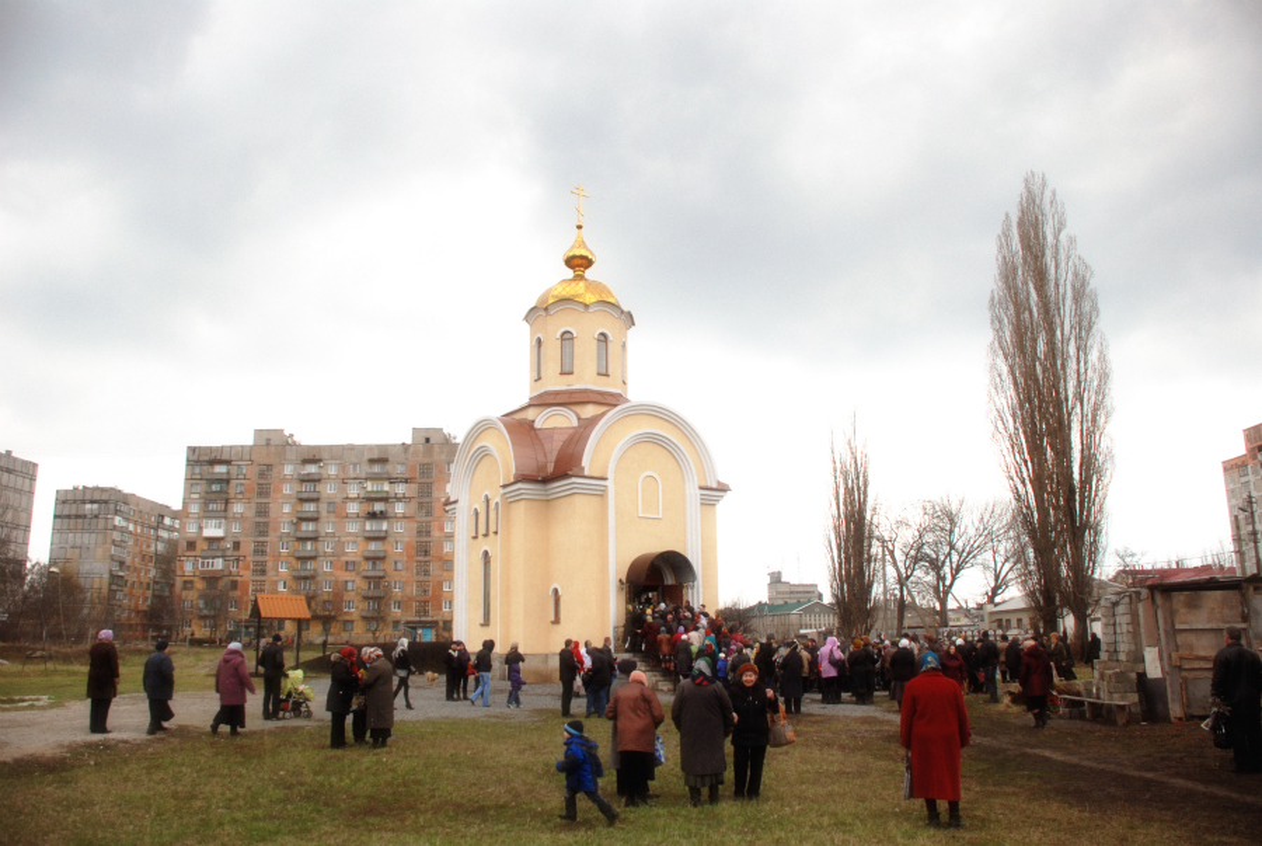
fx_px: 948
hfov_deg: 67.3
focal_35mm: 27
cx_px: 631
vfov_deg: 48.1
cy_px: 423
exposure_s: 1/1500
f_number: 3.5
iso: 250
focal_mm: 18
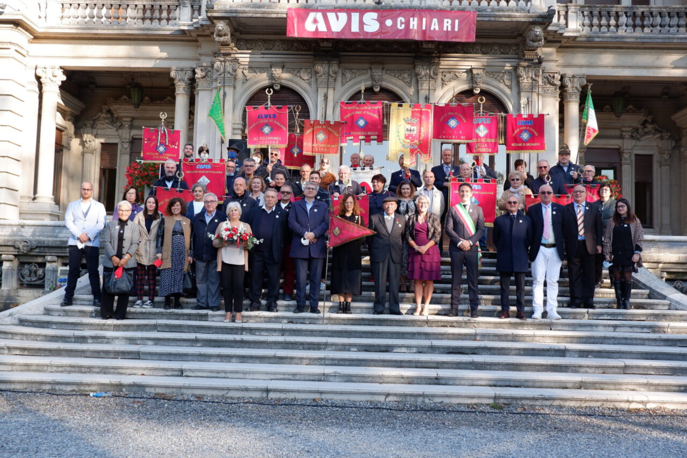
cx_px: 344
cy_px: 229
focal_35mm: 36
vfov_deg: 36.9
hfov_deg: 53.1
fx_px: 687
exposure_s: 1/125
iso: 200
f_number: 5.6
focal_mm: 24.2
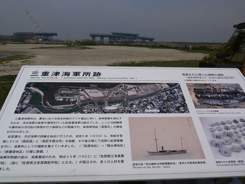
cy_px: 92
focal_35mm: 28
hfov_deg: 63.4
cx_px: 122
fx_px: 198
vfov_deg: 49.7
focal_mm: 14
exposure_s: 1/800
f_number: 10
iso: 160
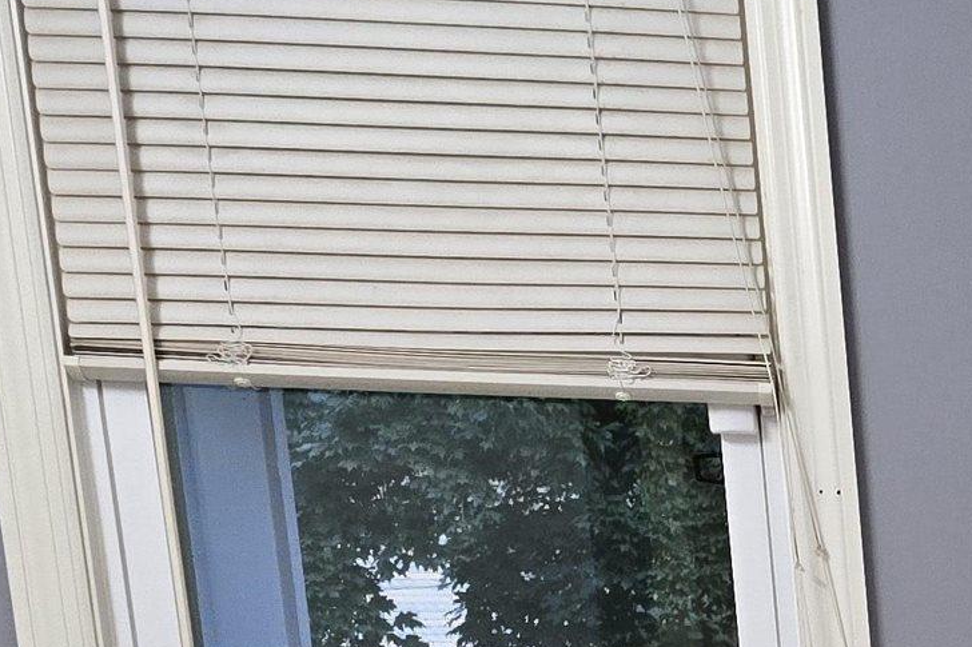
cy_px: 1261
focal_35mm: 101
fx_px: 2726
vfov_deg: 12.1
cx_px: 1673
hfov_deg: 17.1
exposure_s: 1/120
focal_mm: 6.3
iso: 100
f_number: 1.7
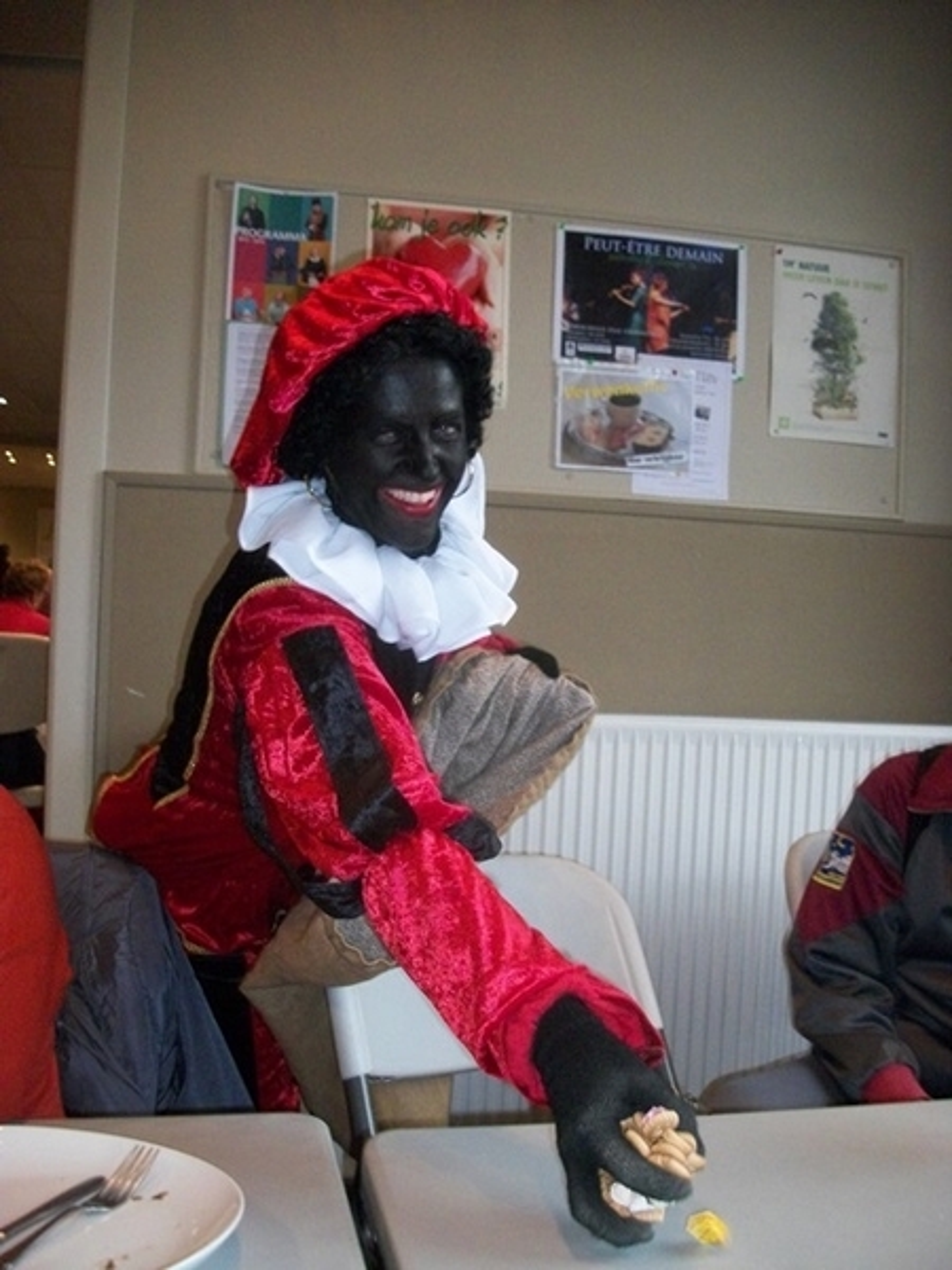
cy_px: 635
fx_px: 1173
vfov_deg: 56.8
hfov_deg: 44.2
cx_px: 476
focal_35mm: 32
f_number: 2.9
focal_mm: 5.7
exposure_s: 1/60
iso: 400
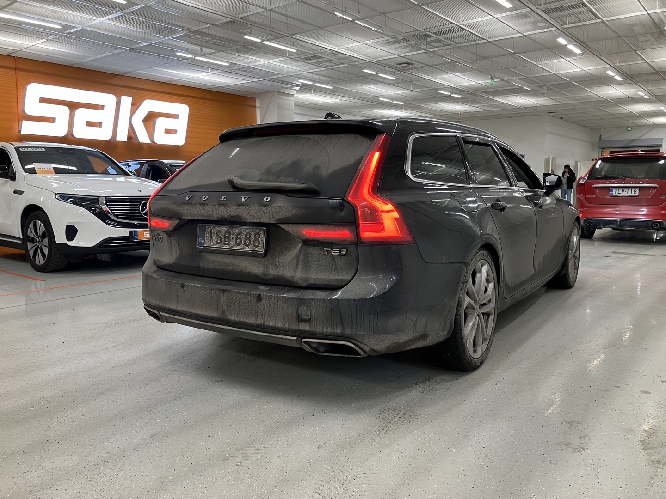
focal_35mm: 28
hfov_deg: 63.4
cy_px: 250
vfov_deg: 49.7
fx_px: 539
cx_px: 333
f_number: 1.8
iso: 64
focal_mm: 3.99
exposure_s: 1/50
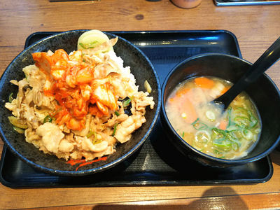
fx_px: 218
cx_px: 140
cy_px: 105
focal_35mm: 27
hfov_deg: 65.3
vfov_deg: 51.4
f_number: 1.9
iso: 100
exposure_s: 1/40
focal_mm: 4.2
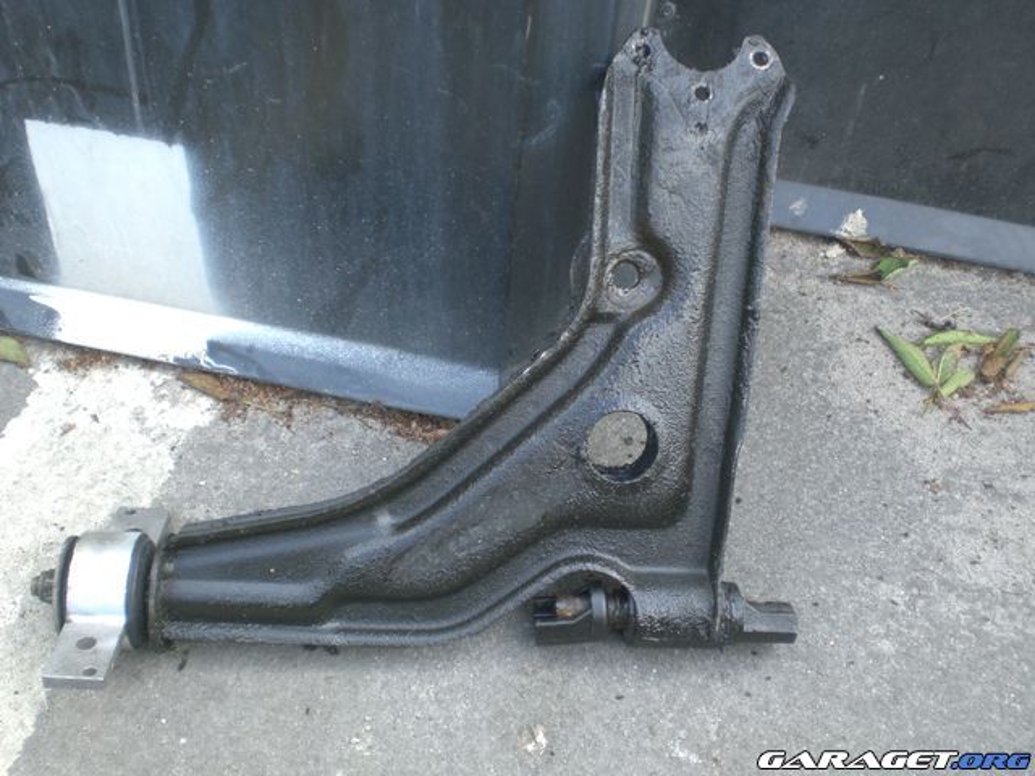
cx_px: 518
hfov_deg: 49.0
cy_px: 388
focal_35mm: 38
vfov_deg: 37.7
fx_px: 1136
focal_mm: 6.3
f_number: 3.1
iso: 100
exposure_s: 1/125
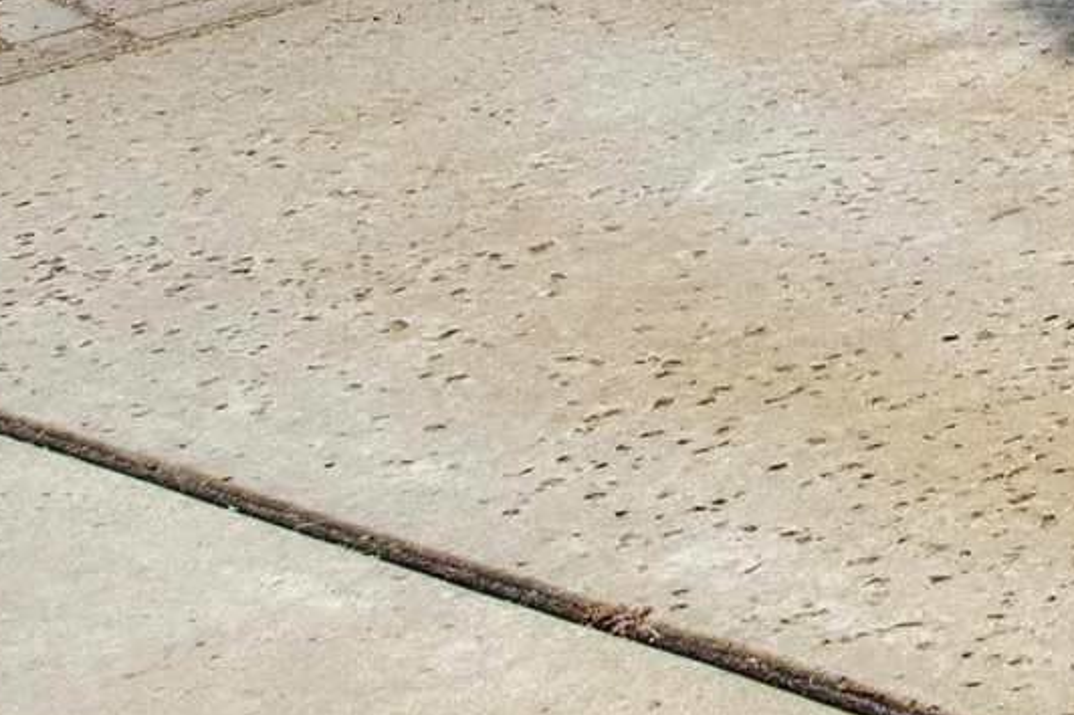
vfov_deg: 10.8
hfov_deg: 13.6
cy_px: -1107
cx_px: 2651
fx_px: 3101
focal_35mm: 104
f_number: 11
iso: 200
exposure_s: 1/200
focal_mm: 18
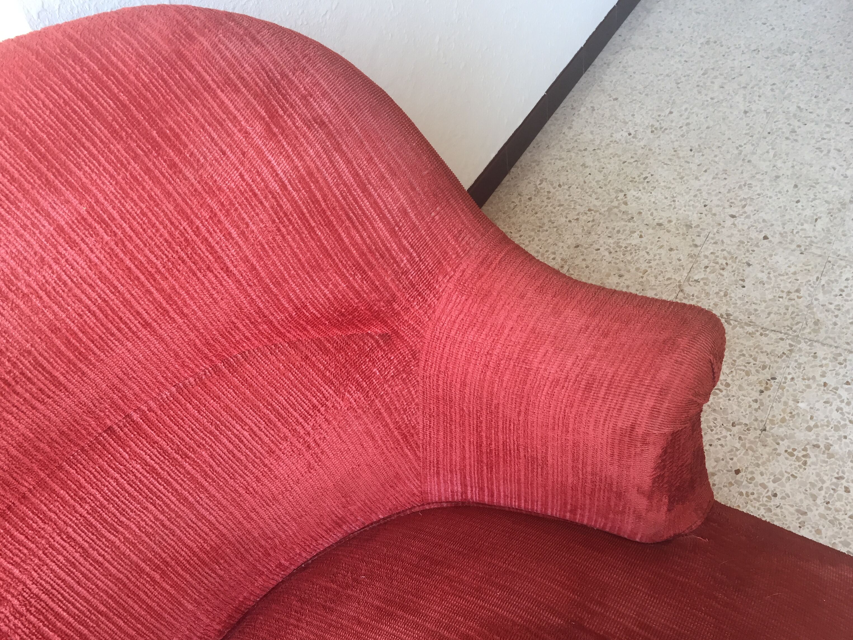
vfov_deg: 45.4
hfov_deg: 58.3
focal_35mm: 31
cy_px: 337
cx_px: 420
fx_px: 764
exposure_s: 1/33
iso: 32
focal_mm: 4.15
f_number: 2.2
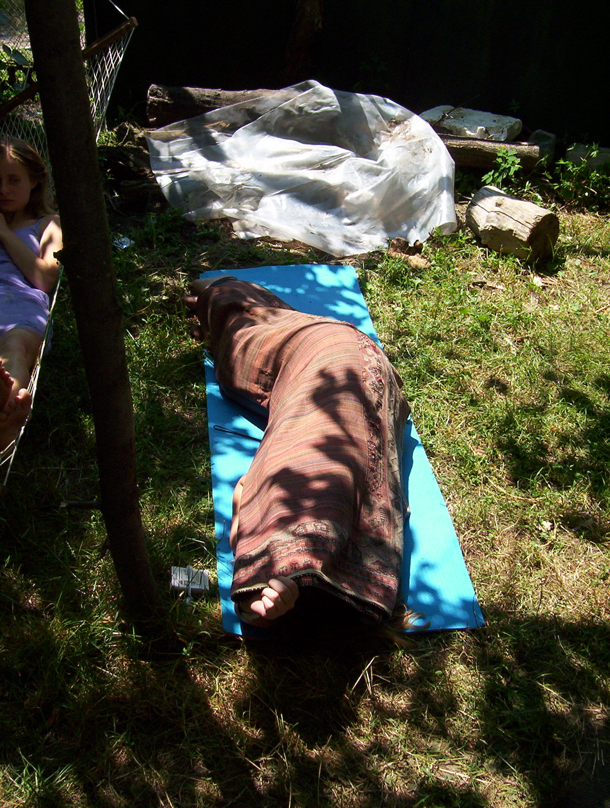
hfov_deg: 33.7
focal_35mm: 43
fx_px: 1006
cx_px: 305
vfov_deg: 43.8
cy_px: 404
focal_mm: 5.77
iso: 100
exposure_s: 1/430
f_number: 5.17
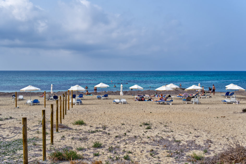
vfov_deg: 29.9
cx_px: 123
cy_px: 82
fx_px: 308
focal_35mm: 45
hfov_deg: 43.6
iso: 100
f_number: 5
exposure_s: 1/800
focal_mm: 30
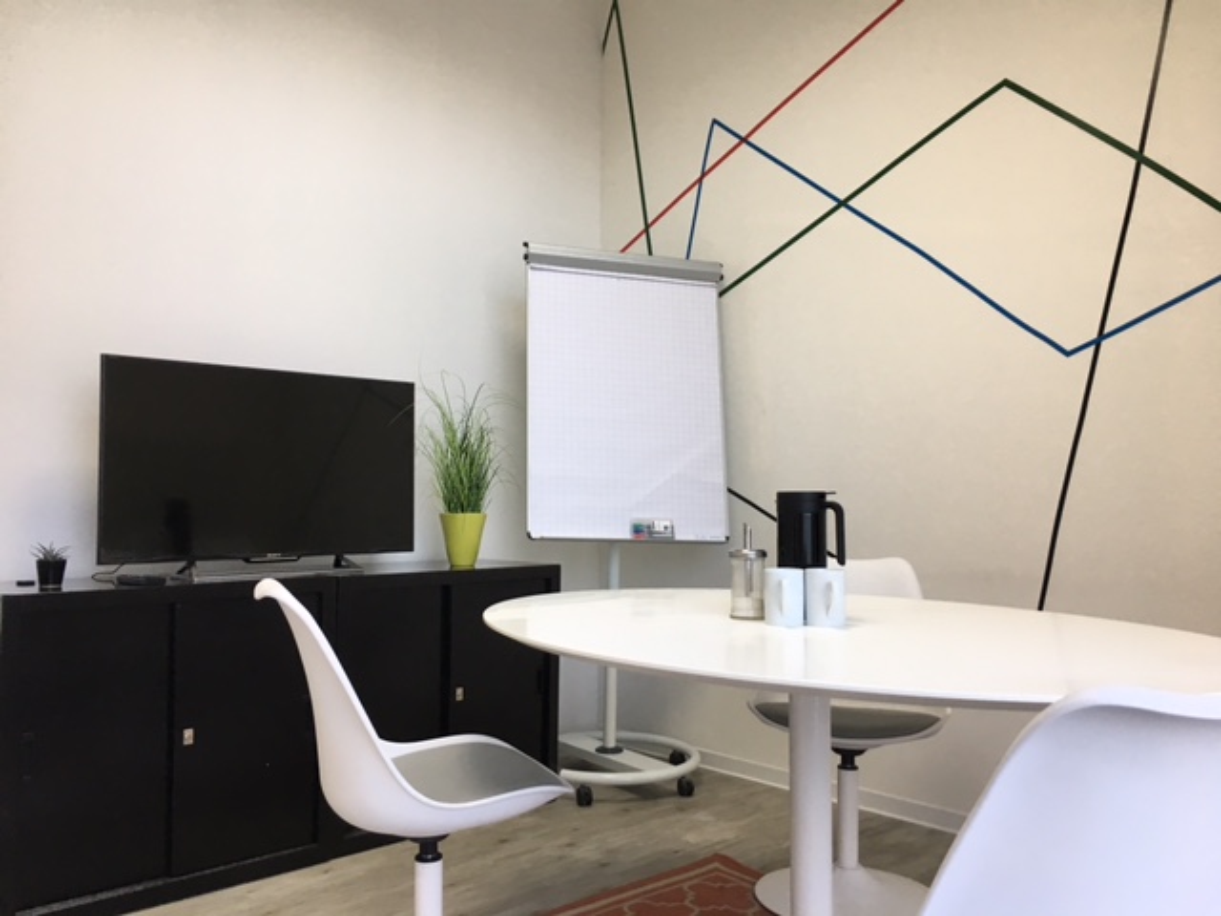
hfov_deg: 61.7
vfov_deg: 48.2
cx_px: 610
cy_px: 458
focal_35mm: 29
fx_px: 1023
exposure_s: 1/33
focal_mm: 4.15
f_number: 2.2
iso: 32
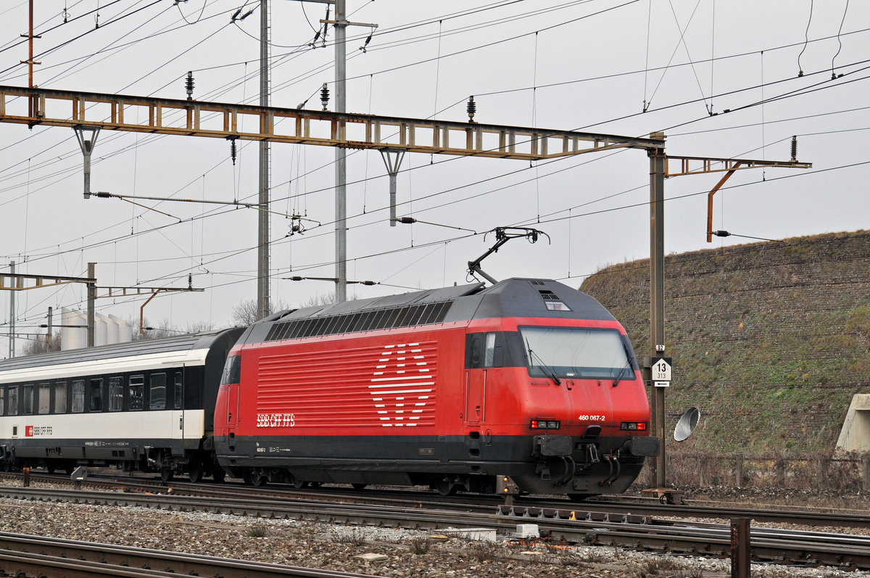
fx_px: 2245
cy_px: 289
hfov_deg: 21.9
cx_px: 435
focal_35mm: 93
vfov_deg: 14.7
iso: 400
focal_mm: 62
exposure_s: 1/800
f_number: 4.5
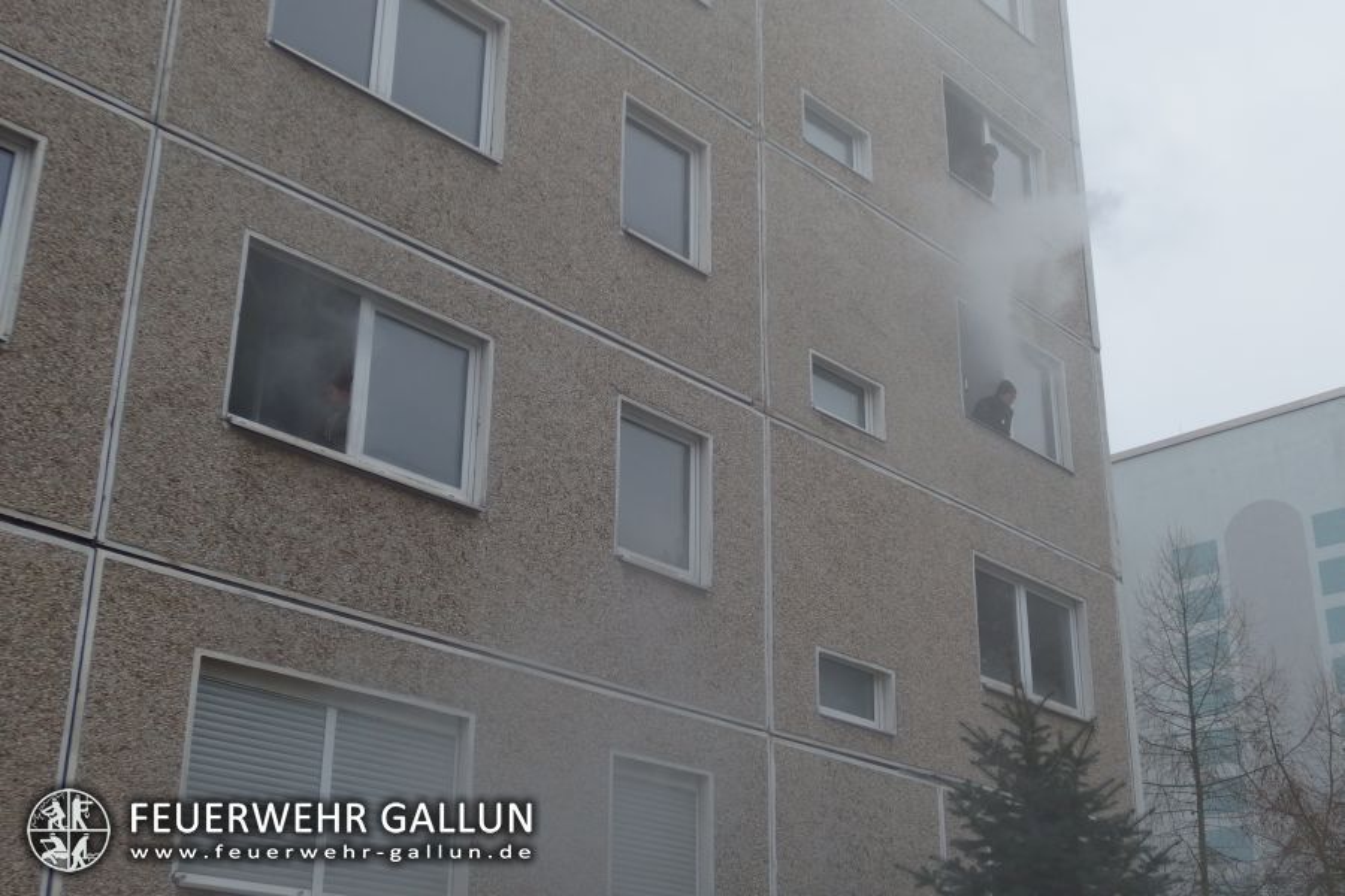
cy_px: 448
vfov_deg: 29.2
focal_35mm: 46
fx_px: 1718
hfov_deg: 42.7
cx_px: 672
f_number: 2.5
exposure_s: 1/250
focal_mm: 8.3
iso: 100
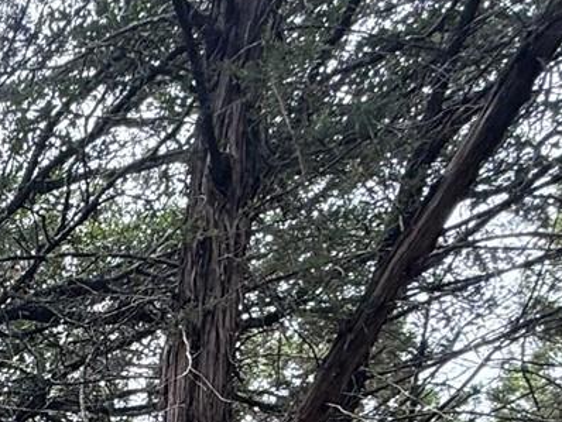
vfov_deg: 16.5
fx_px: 1170
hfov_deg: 21.6
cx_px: -326
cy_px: 793
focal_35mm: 72
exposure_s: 1/167
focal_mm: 2.22
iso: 64
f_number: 2.2
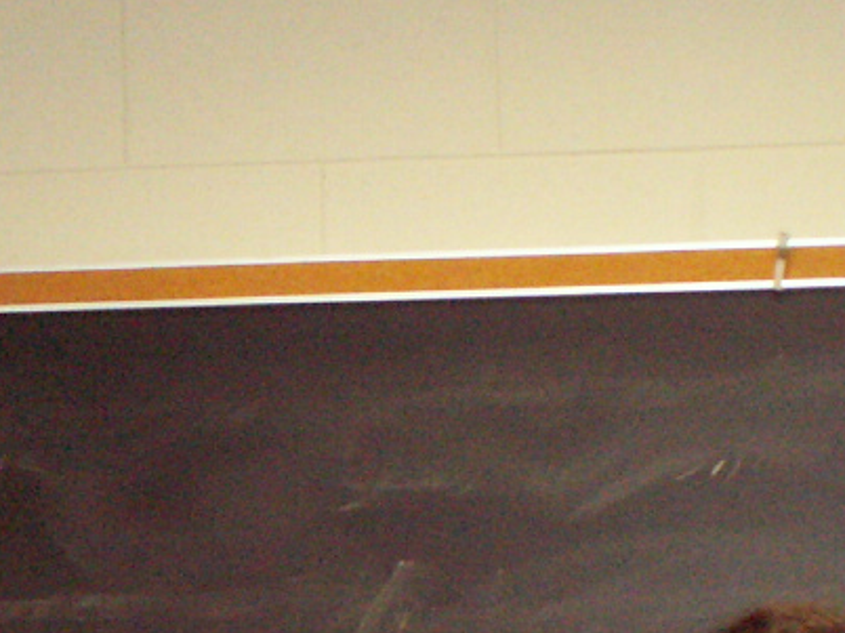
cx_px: -532
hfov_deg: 8.2
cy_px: 1073
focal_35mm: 235
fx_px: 5733
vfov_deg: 6.2
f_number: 3.2
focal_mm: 9.77
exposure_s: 1/40
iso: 160
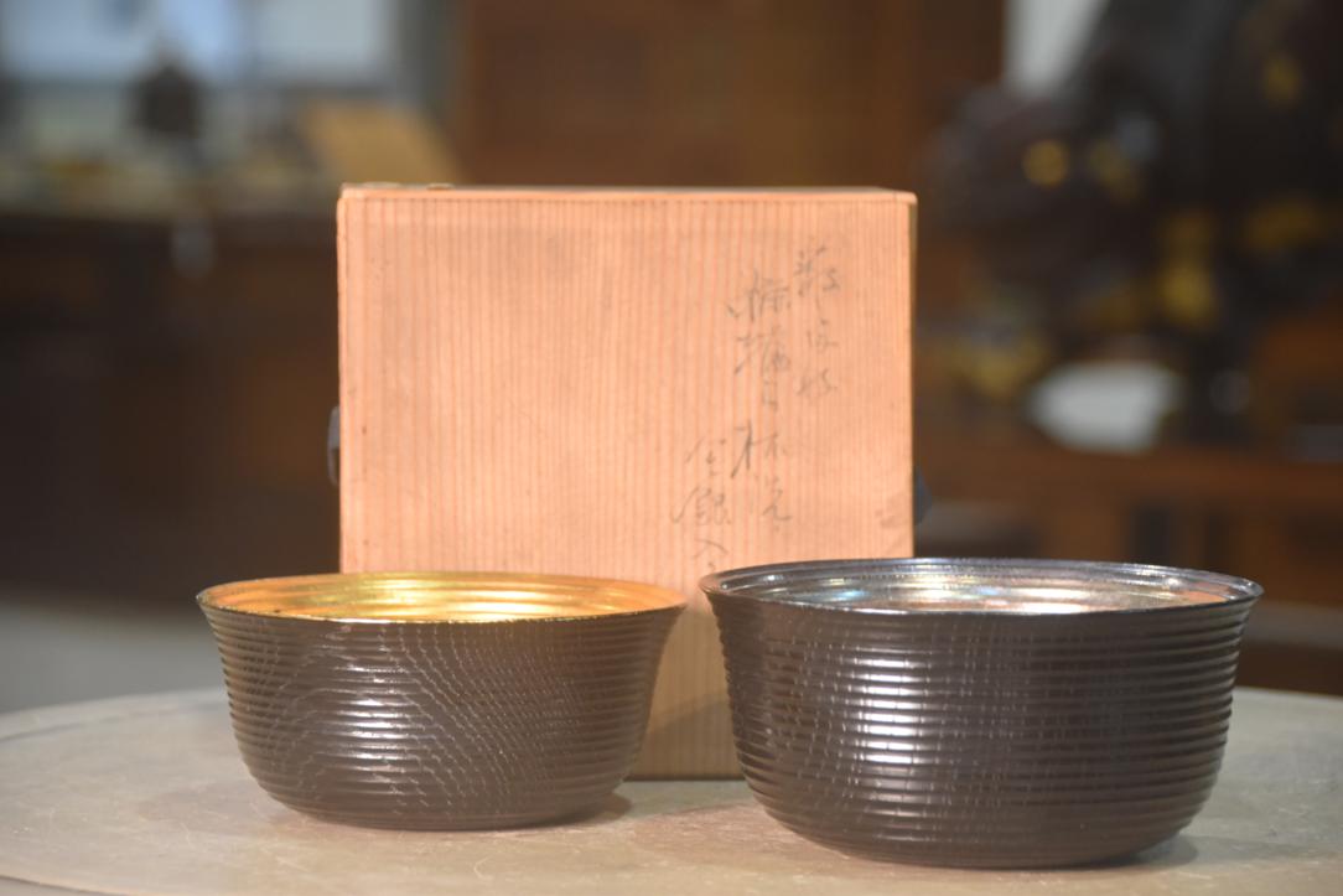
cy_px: 448
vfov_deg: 8.7
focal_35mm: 158
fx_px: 5876
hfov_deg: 13.0
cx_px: 672
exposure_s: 1/60
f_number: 5.6
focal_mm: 105
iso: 1100
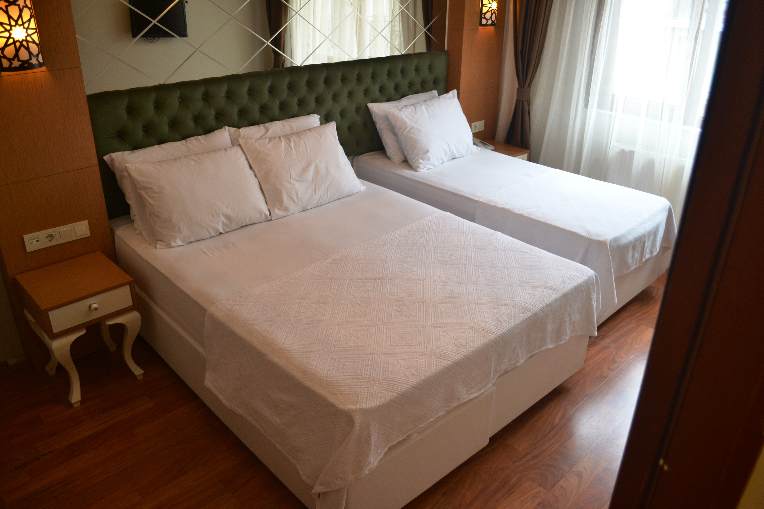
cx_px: 382
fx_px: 573
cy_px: 254
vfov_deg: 47.9
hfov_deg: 67.4
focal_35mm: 27
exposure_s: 1/50
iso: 400
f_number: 3.5
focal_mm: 18
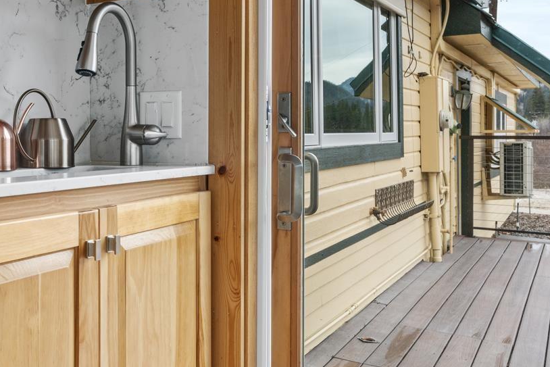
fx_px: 657
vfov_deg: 31.1
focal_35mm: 43
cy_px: 136
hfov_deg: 42.4
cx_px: 75
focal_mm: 14
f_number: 11
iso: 200
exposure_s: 1/6
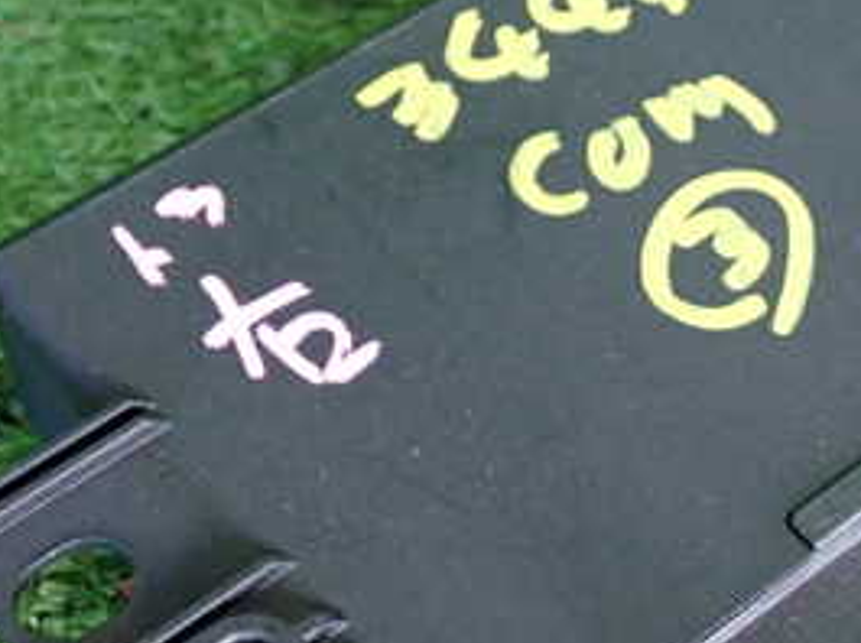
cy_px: 412
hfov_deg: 20.9
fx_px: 2310
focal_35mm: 93
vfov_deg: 15.8
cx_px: 692
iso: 800
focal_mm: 7.31
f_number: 2.8
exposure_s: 1/40
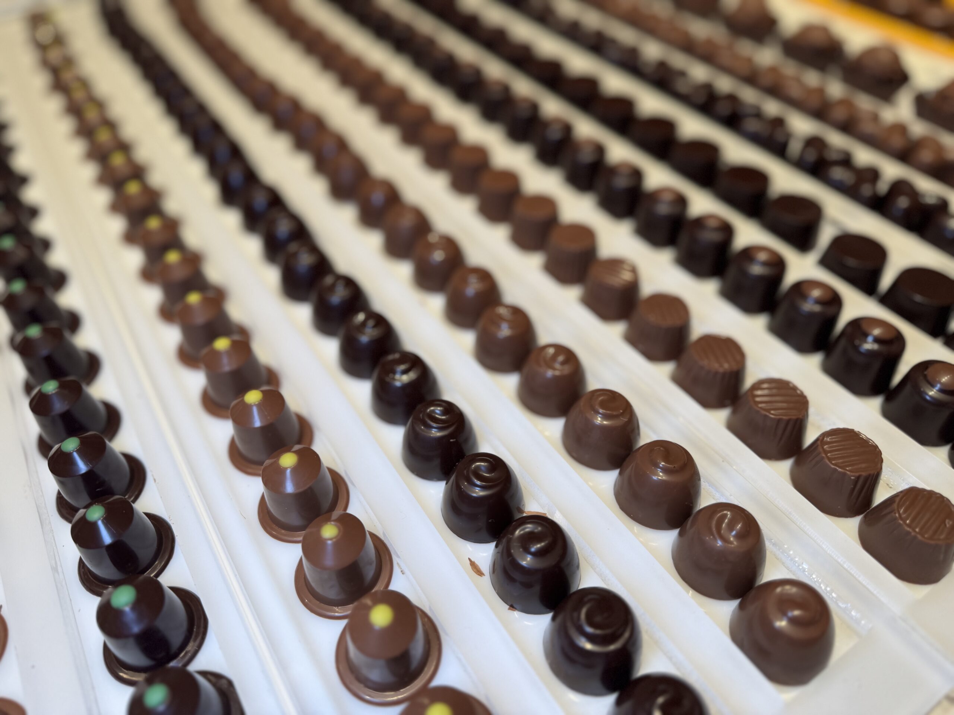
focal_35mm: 24
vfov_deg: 56.8
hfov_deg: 71.6
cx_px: 477
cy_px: 358
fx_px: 661
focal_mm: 6.76
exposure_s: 1/196
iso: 64
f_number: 1.78
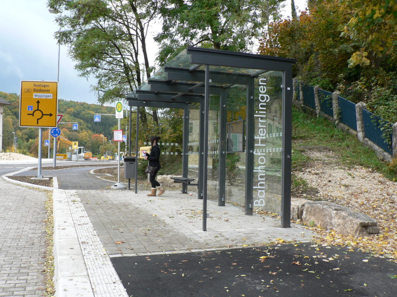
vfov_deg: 35.1
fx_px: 470
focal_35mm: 41
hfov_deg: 45.8
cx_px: 198
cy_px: 148
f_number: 4
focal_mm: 6.8
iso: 80
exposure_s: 1/80
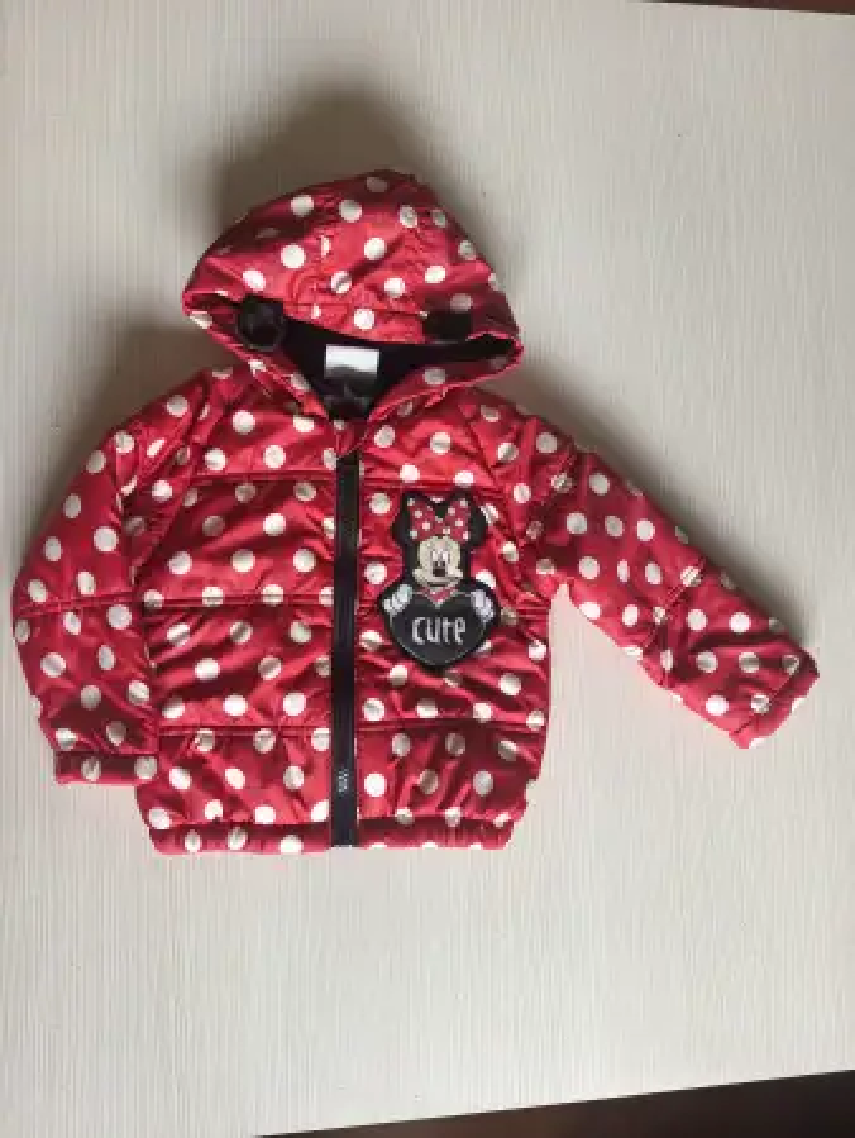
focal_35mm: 27
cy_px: 569
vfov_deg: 65.3
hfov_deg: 51.4
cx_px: 428
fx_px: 888
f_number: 2
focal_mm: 6.98
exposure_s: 1/33.3
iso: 320
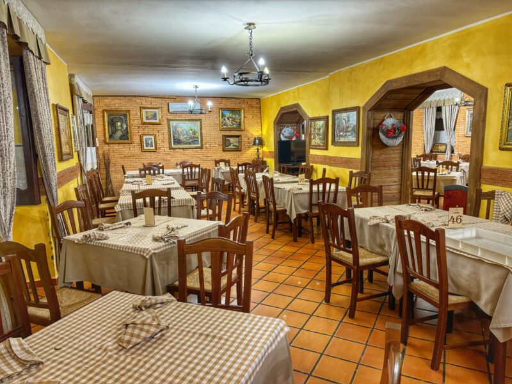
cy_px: 192
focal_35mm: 24
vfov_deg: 56.8
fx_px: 355
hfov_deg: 71.6
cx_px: 256
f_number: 1.78
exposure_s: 1/50
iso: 320
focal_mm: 6.76
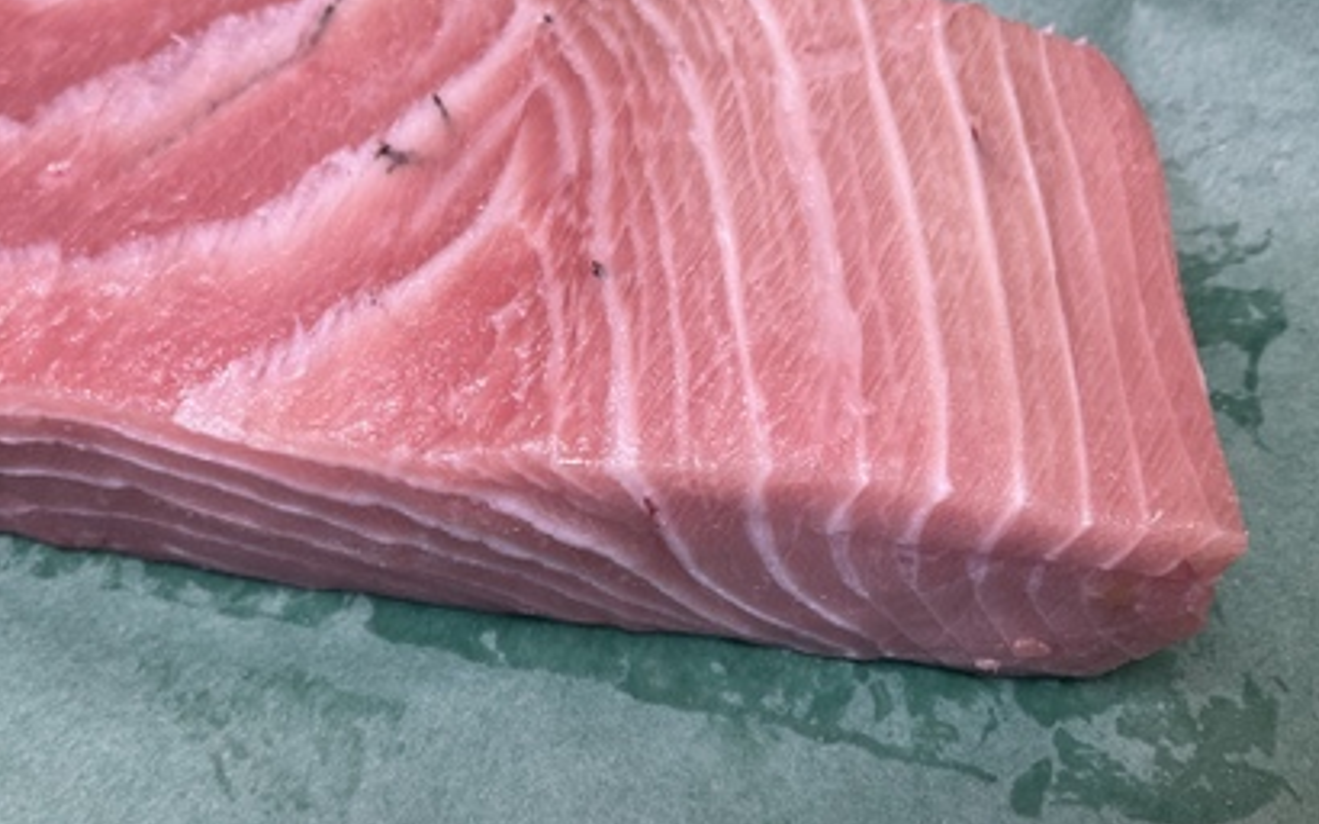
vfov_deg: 35.3
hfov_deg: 54.0
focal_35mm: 36
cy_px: 396
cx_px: 605
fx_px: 1294
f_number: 1.8
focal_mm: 3
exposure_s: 1/60
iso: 40
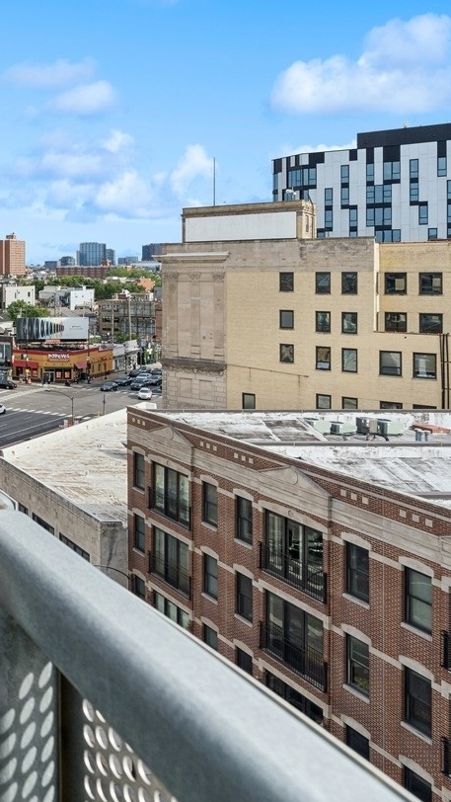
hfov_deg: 23.5
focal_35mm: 33
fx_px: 701
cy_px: 294
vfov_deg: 58.6
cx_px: -310
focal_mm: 16
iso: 320
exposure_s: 1/800
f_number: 8
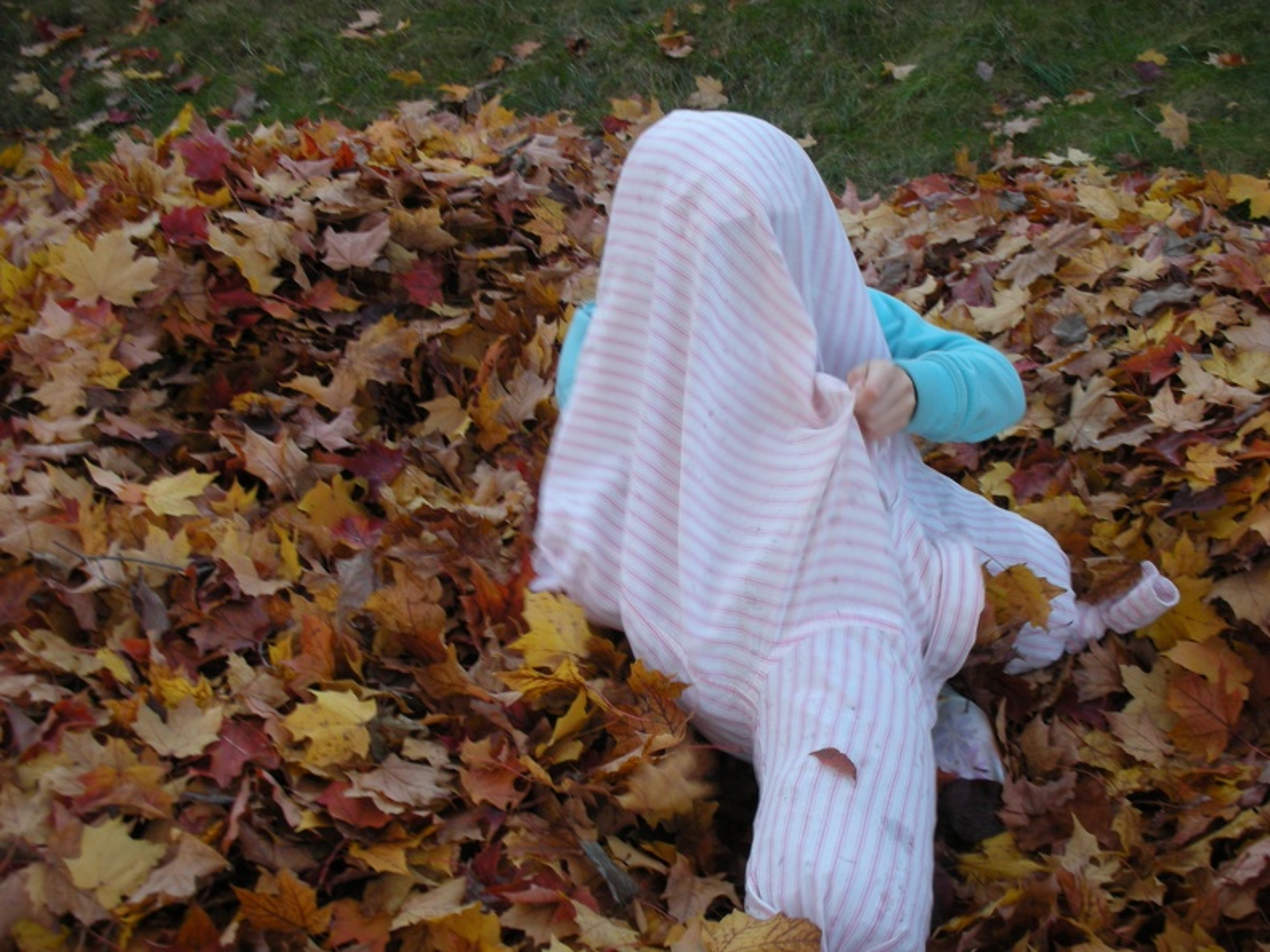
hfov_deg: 41.2
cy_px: 476
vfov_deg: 31.5
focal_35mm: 46
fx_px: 1688
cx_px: 635
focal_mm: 7.7
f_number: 3.2
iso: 50
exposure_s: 1/42.6
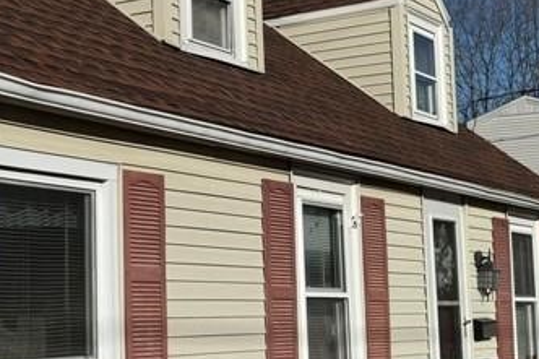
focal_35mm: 77
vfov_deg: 17.7
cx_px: 11
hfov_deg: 25.2
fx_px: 1152
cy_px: 138
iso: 80
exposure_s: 1/10309
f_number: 1.78
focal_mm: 6.76
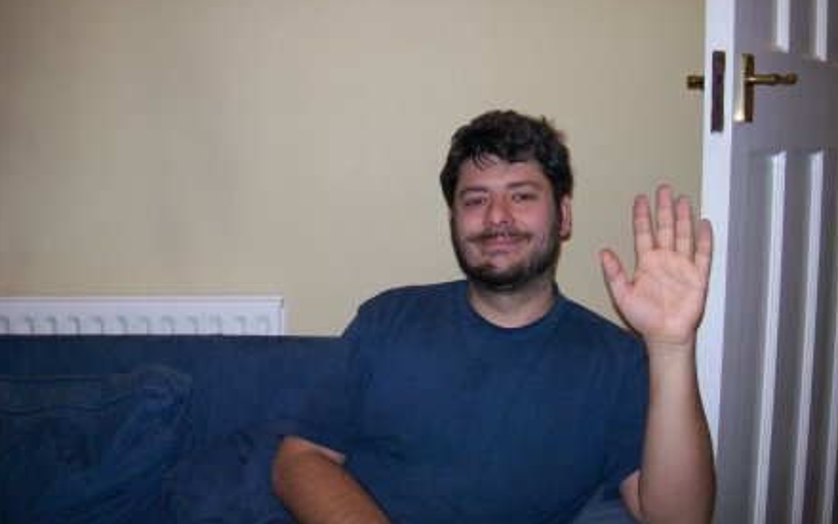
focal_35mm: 39
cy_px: 237
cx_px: 423
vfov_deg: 32.7
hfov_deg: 50.4
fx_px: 891
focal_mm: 6
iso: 200
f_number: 2.7
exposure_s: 1/64
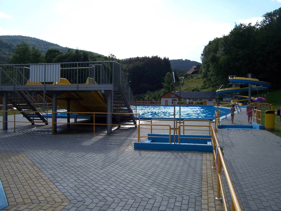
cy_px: 106
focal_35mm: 33
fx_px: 268
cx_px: 140
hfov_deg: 55.4
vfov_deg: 42.9
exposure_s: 1/750
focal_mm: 5.5
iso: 80
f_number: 3.4
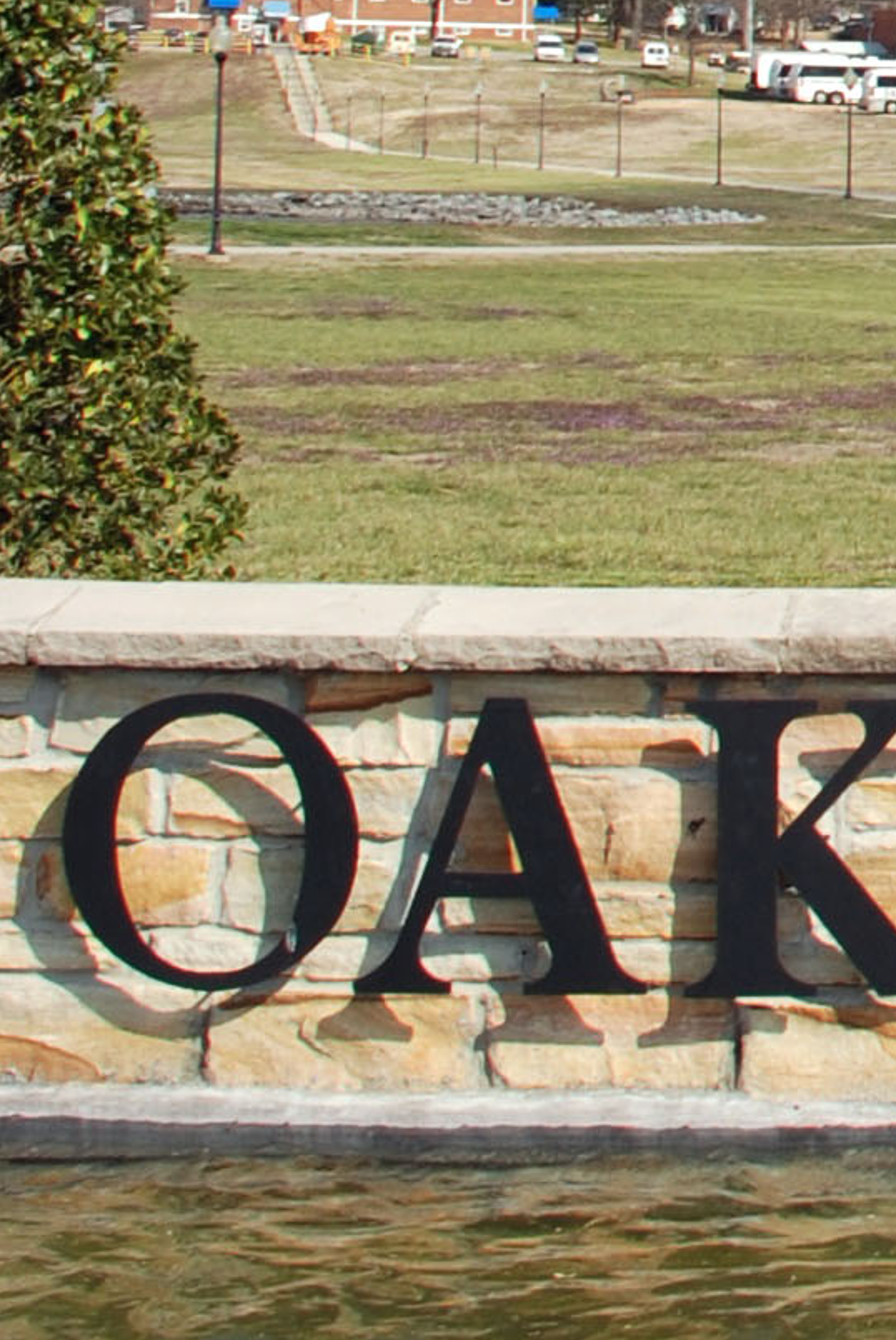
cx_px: 2023
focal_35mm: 130
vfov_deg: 15.1
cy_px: -312
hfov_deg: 9.6
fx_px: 4840
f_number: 7.1
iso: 100
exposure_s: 1/200
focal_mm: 18
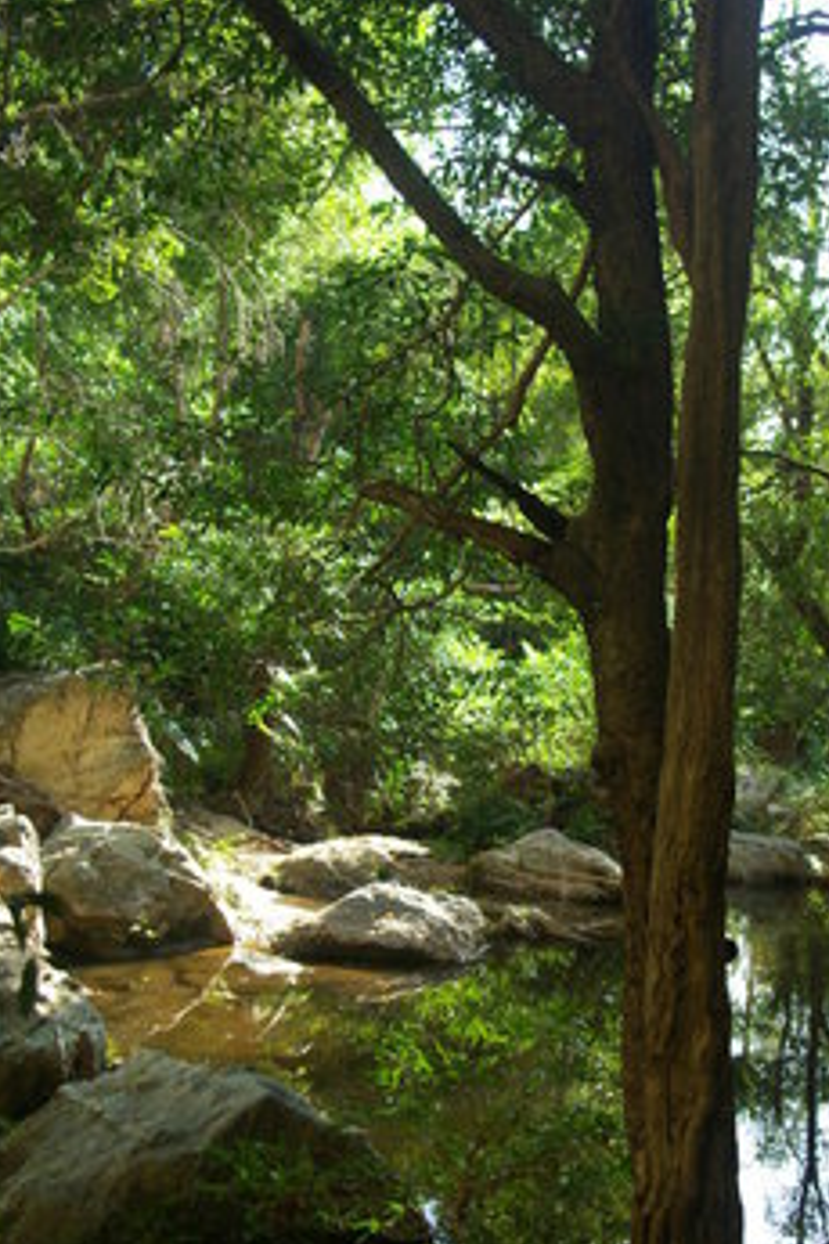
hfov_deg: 21.0
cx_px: 487
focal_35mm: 65
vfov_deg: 31.0
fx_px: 2235
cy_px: 746
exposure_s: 1/45
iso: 400
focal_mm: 31
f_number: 4.5
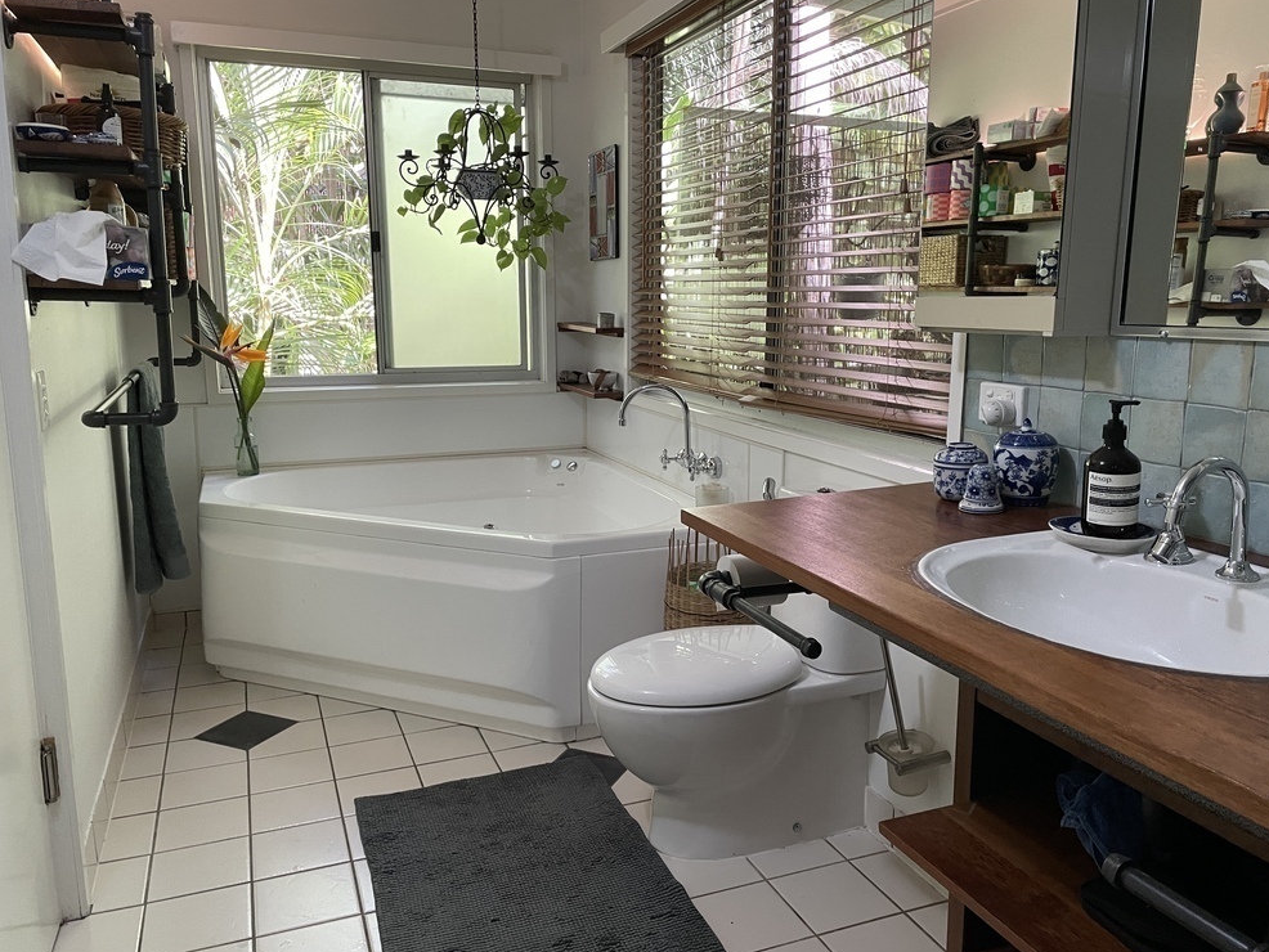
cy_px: 466
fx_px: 990
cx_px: 649
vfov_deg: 51.4
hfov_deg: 65.3
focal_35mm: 27
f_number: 1.6
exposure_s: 1/59
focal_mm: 4.2
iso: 160
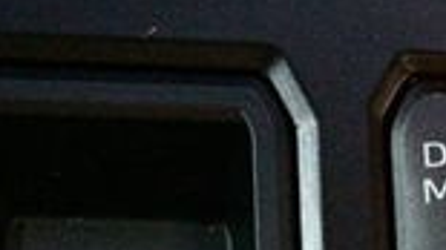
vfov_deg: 4.7
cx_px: 567
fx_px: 3061
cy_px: 325
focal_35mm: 259
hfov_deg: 8.2
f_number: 4.5
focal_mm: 40
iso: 12800
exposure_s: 1/50
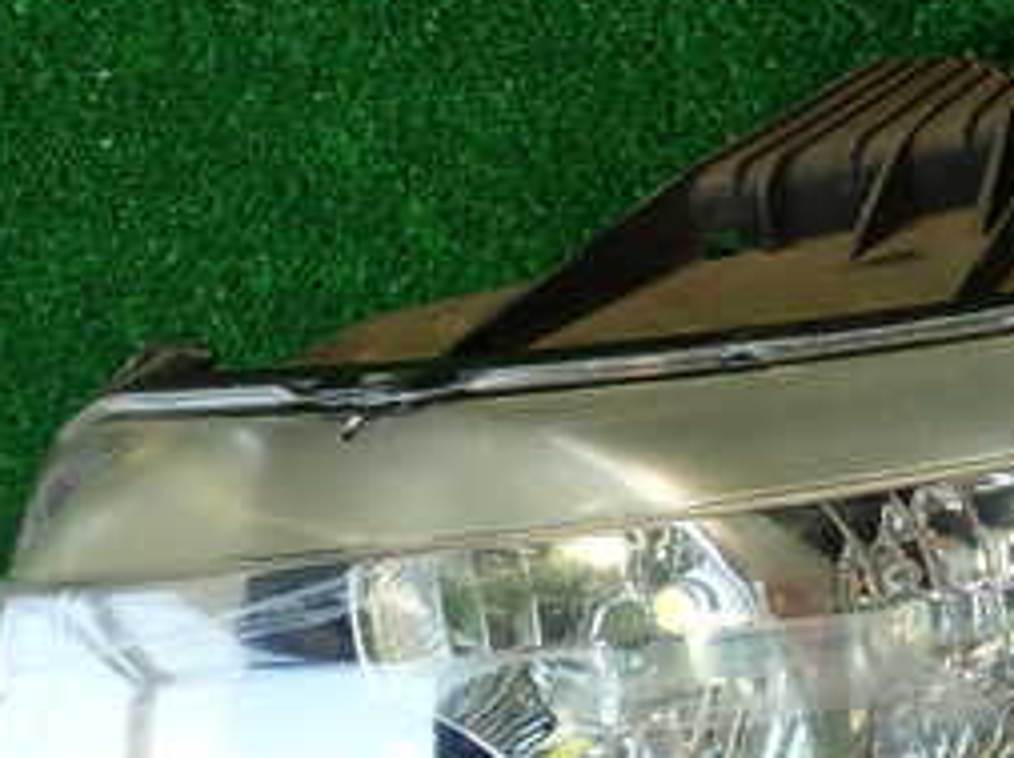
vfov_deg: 18.9
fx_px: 2223
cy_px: 714
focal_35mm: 76
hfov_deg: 24.7
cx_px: 962
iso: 160
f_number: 2.4
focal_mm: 5.79
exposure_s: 1/60
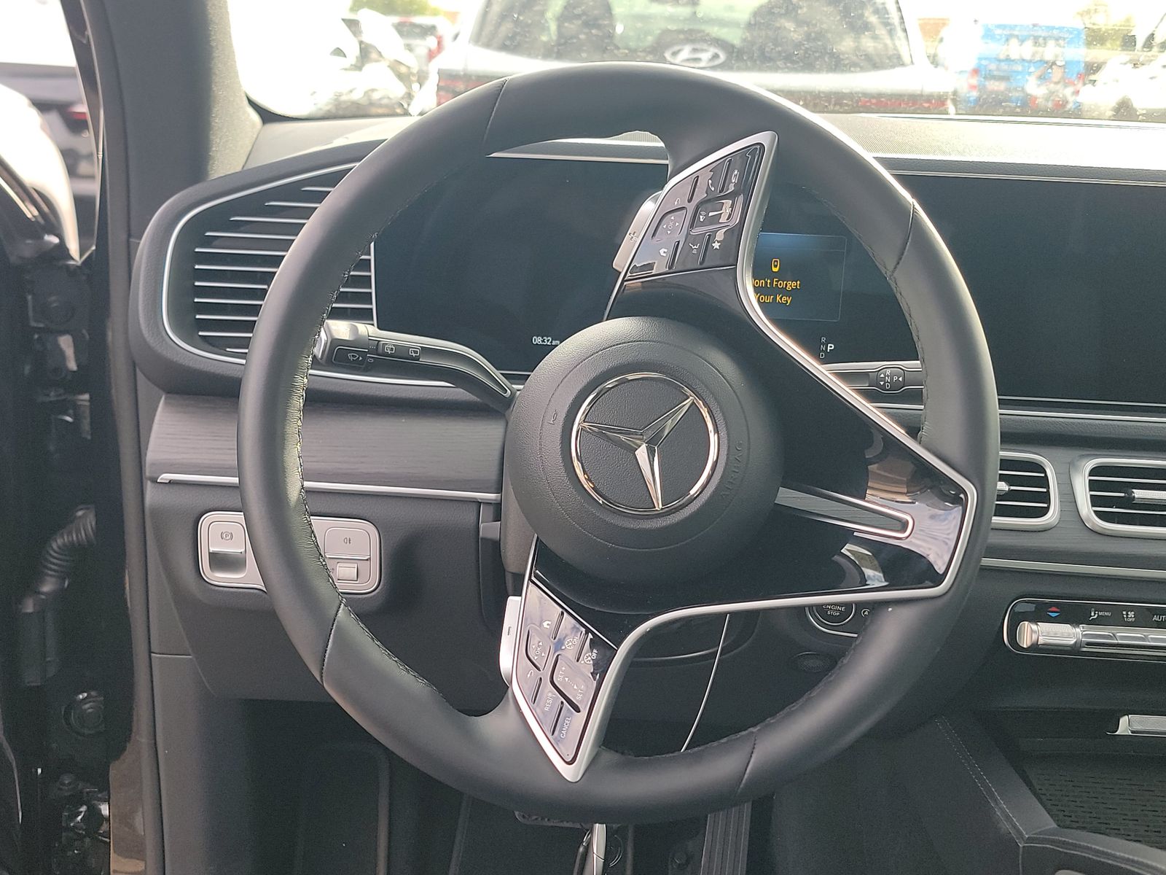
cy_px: 438
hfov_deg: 71.6
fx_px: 808
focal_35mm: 24
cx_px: 583
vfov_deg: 56.8
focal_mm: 6.7
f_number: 1.8
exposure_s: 1/119
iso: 78
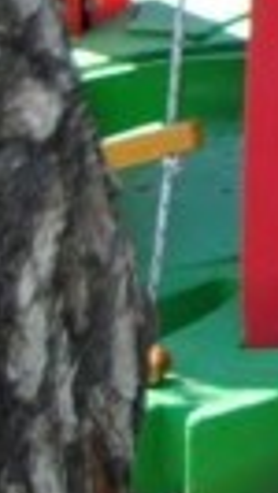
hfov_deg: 6.5
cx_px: 739
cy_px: -486
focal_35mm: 177
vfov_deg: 11.1
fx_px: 2309
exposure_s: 1/200
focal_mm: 13
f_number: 4
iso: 100
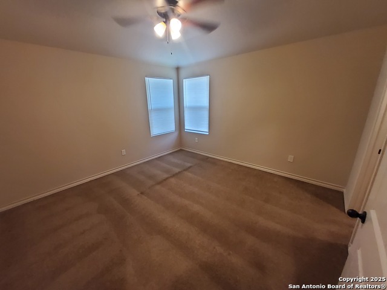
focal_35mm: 13
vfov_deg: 89.9
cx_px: 194
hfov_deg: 106.2
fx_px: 145
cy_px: 145
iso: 200
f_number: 2.2
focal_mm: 1.13
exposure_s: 1/33
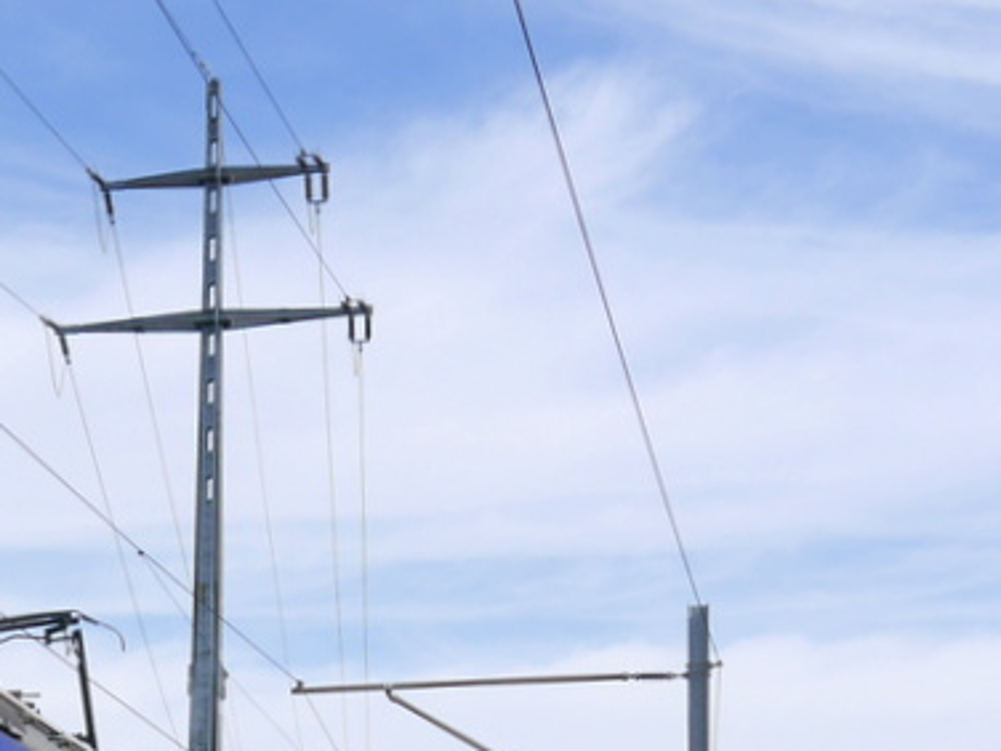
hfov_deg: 18.1
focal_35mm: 102
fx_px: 2950
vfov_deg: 13.7
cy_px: 1111
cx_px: -277
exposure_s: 1/800
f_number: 5
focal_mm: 16
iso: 160
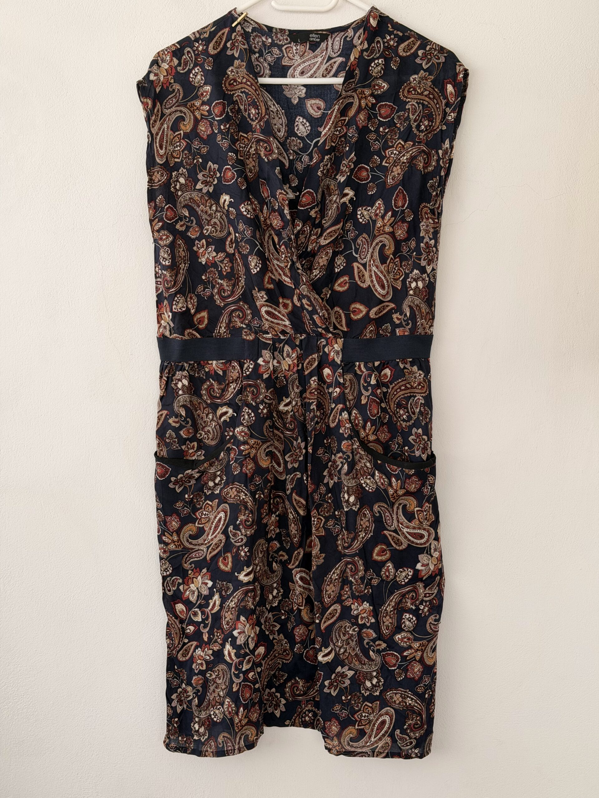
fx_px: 1107
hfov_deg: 30.3
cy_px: 399
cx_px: 300
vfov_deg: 39.7
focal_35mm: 48
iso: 64
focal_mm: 6.76
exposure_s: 1/272
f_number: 1.78
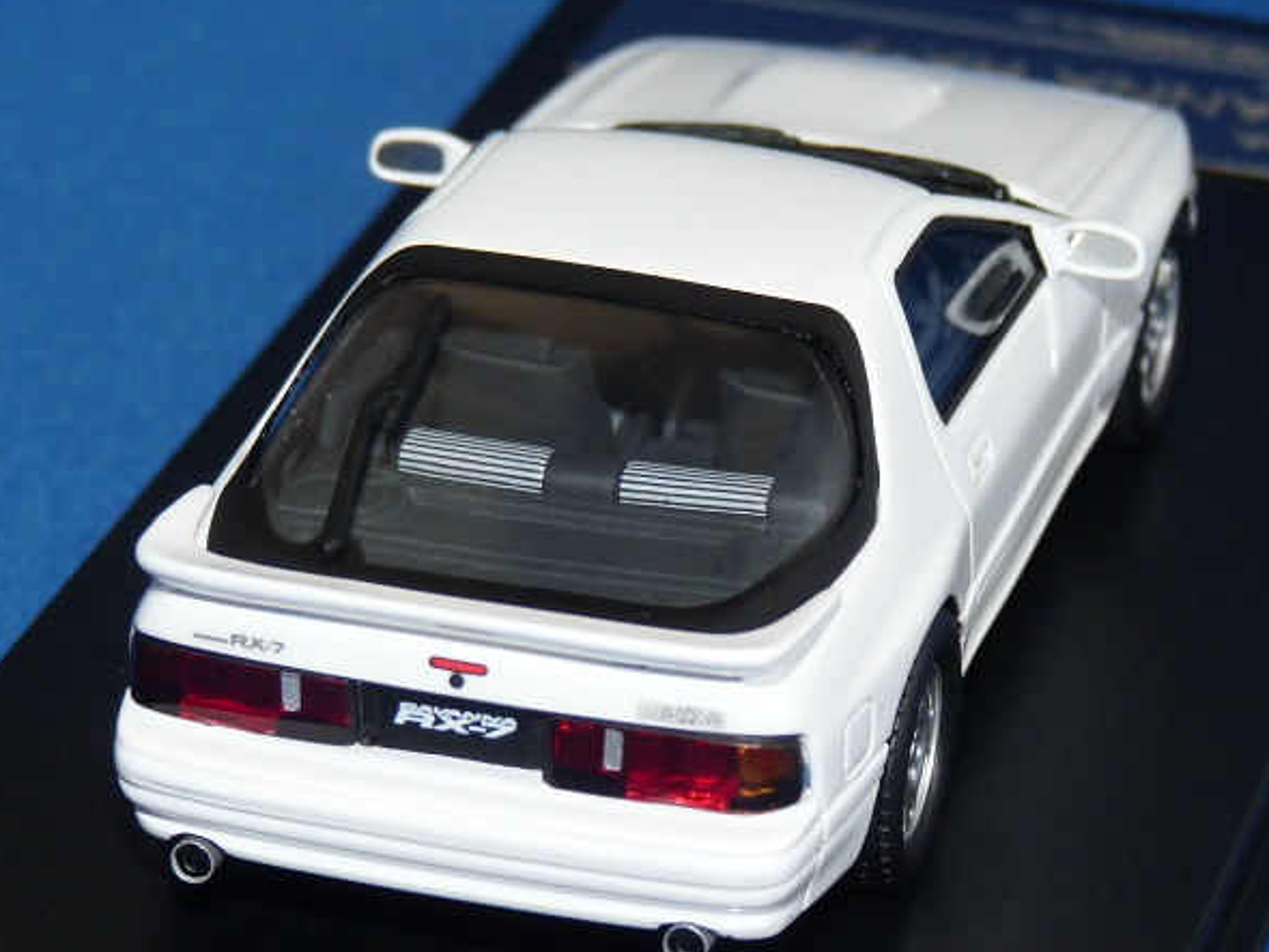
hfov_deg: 11.8
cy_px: 505
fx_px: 6161
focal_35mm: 168
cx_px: 624
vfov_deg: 8.8
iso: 100
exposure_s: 1/40
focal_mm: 16.1
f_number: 3.4
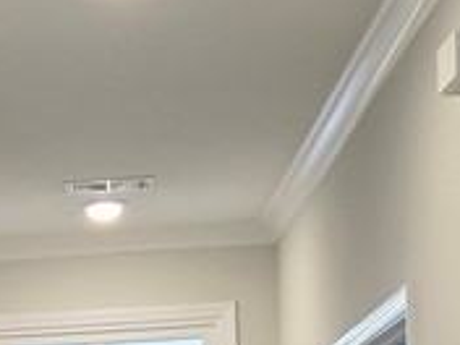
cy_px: 614
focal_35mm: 134
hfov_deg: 14.3
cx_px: -63
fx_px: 1781
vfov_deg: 10.4
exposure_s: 1/120
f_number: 1.8
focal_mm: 5.4
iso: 160
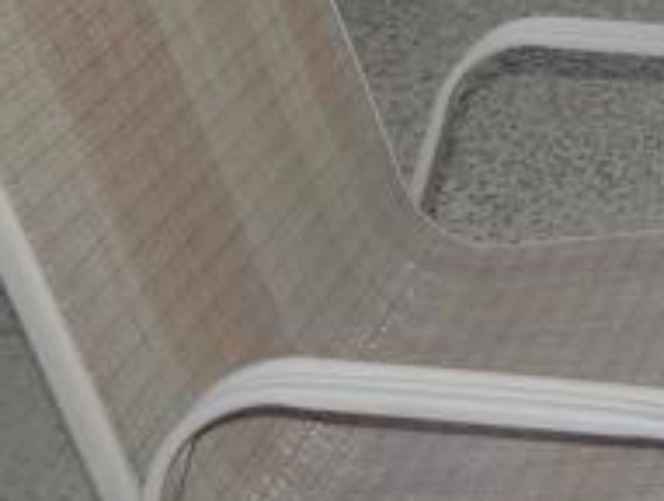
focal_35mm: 123
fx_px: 2364
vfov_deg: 11.0
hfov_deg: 14.7
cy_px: -511
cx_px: 1053
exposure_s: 1/200
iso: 125
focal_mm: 4
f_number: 3
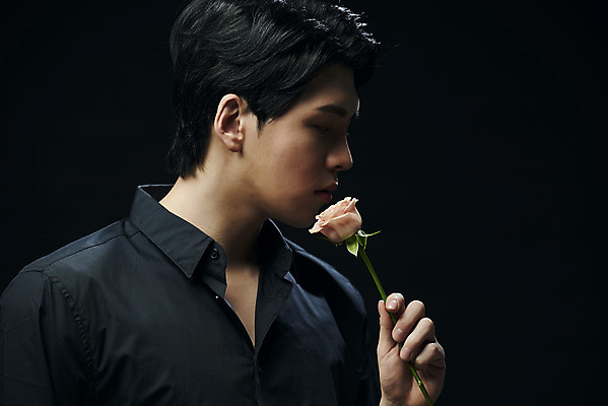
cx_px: 304
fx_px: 2534
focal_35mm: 150
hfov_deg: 13.7
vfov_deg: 9.2
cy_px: 203
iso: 64
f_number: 4
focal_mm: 150
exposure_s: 1/125
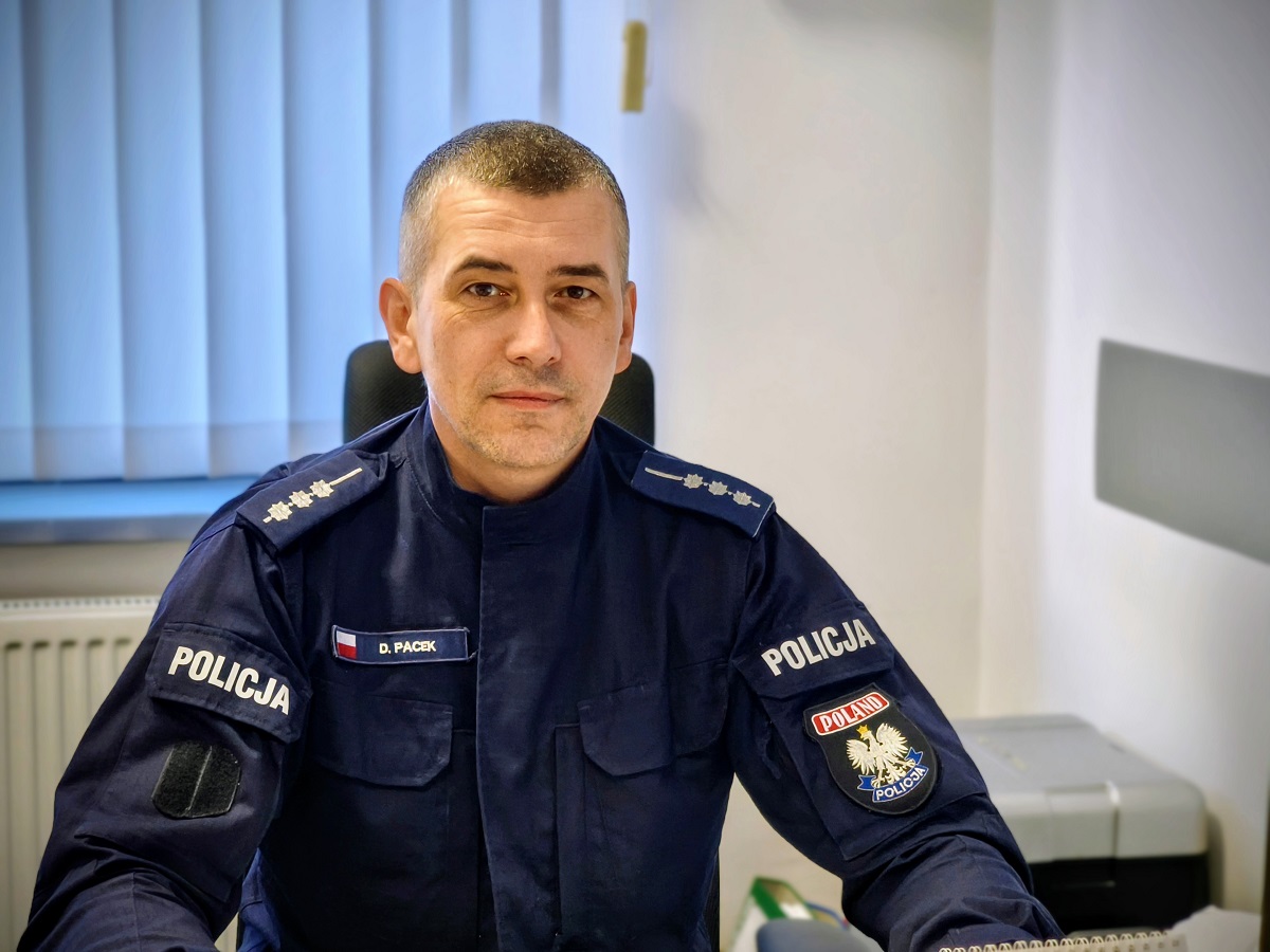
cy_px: 476
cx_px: 635
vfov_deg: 19.6
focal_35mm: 75
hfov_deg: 26.0
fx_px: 2752
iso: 800
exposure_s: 1/100
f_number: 1.9
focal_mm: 7.1
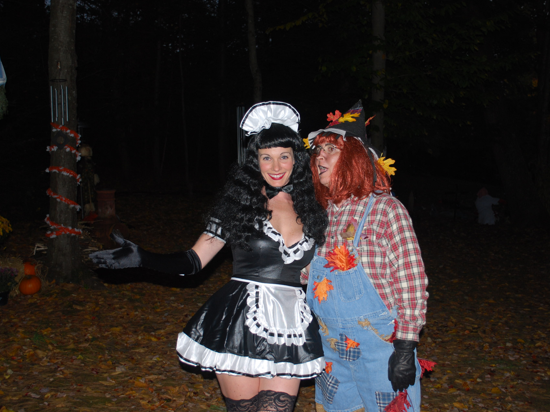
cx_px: 298
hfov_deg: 43.8
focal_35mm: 43
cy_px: 208
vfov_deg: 33.6
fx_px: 683
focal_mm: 26
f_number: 4.2
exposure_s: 1/60
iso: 200
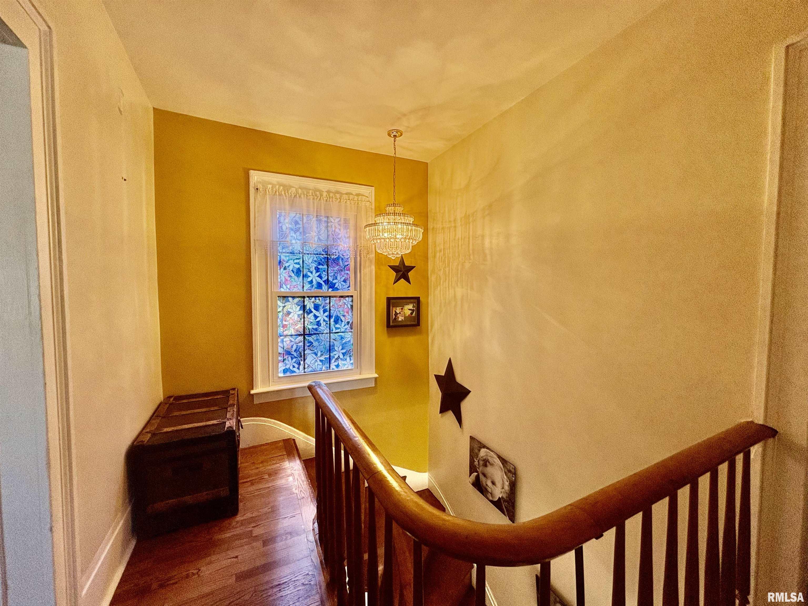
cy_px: 303
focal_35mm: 14
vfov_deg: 85.7
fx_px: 327
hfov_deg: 102.1
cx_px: 404
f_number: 2.2
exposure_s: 1/120
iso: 250
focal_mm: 2.22
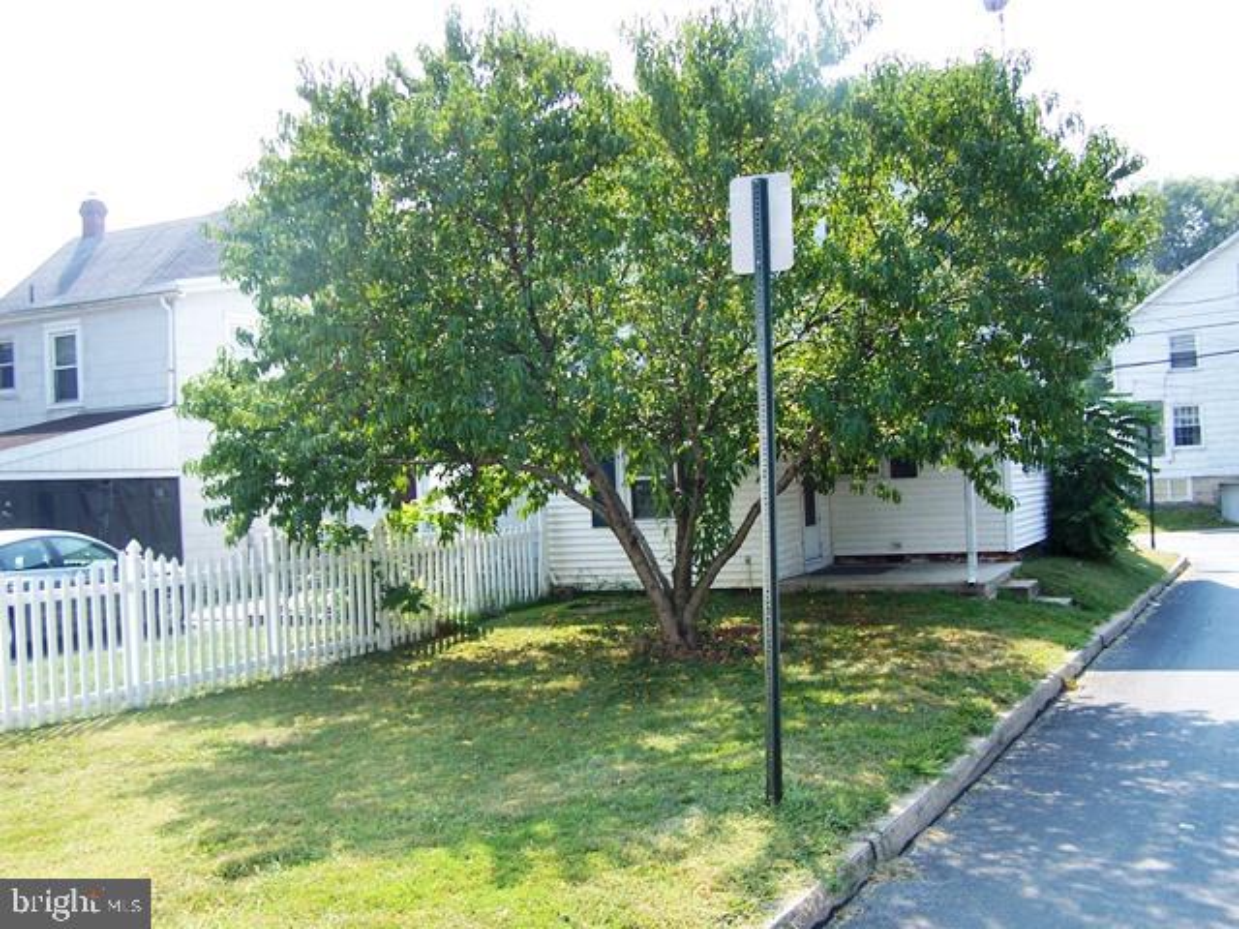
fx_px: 1360
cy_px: 464
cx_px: 620
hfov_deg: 49.0
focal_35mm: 38
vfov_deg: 37.7
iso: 80
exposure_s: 1/320
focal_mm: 6.3
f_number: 2.8
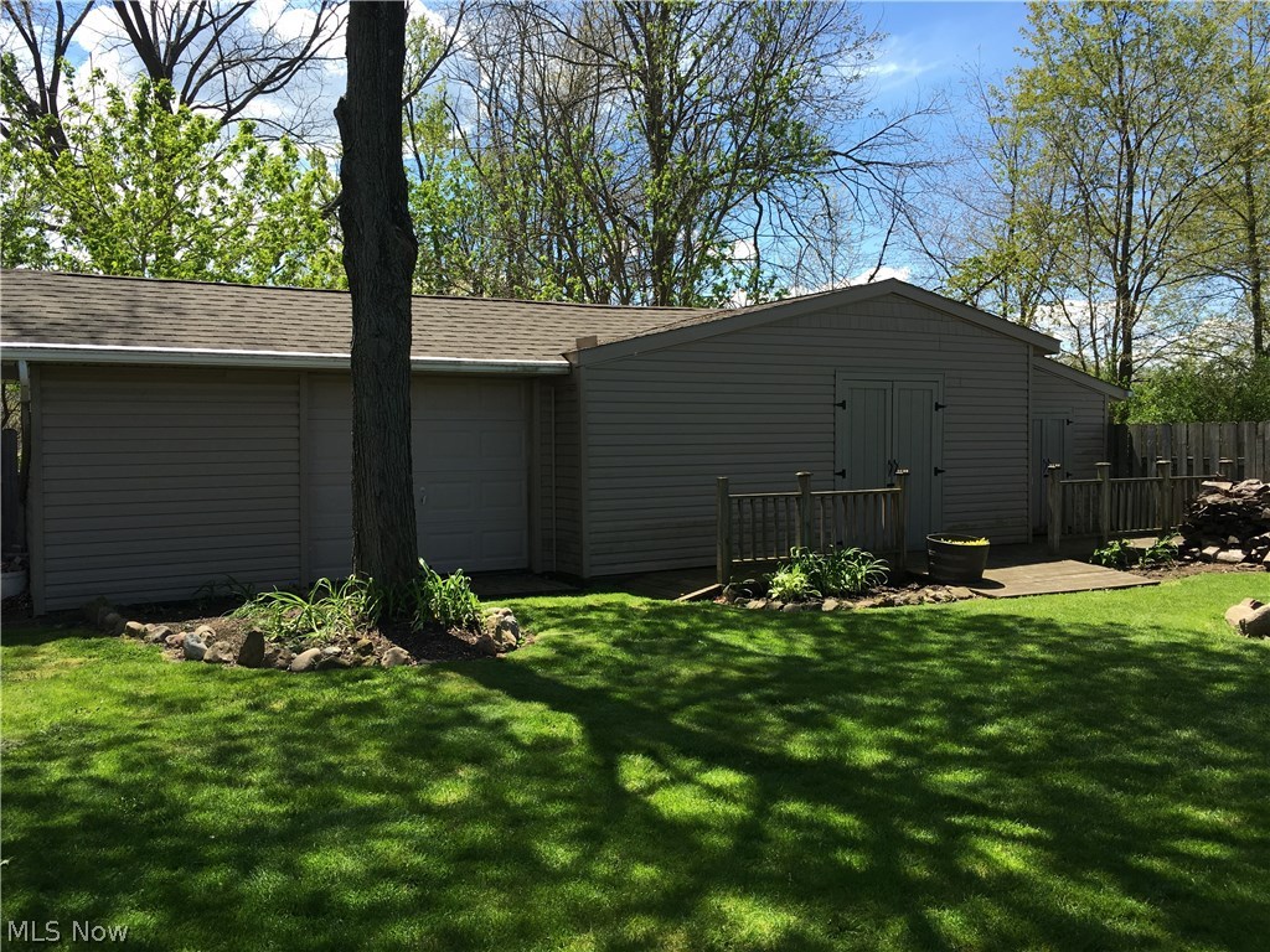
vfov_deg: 48.2
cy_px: 476
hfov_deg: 61.7
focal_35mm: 29
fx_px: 1064
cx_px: 635
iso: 25
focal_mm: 4.15
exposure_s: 1/777
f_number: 2.2
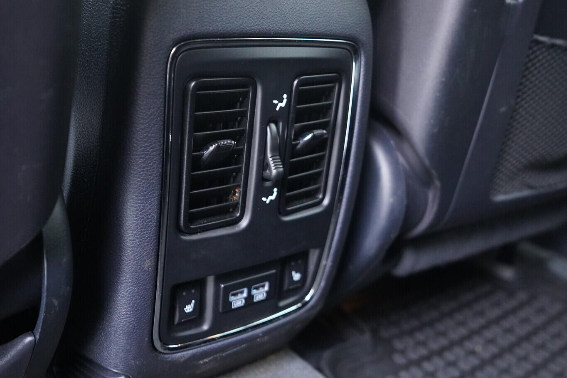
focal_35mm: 38
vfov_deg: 35.0
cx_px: 286
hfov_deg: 50.7
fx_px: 598
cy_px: 185
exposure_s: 1/40
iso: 4000
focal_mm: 24
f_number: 2.8
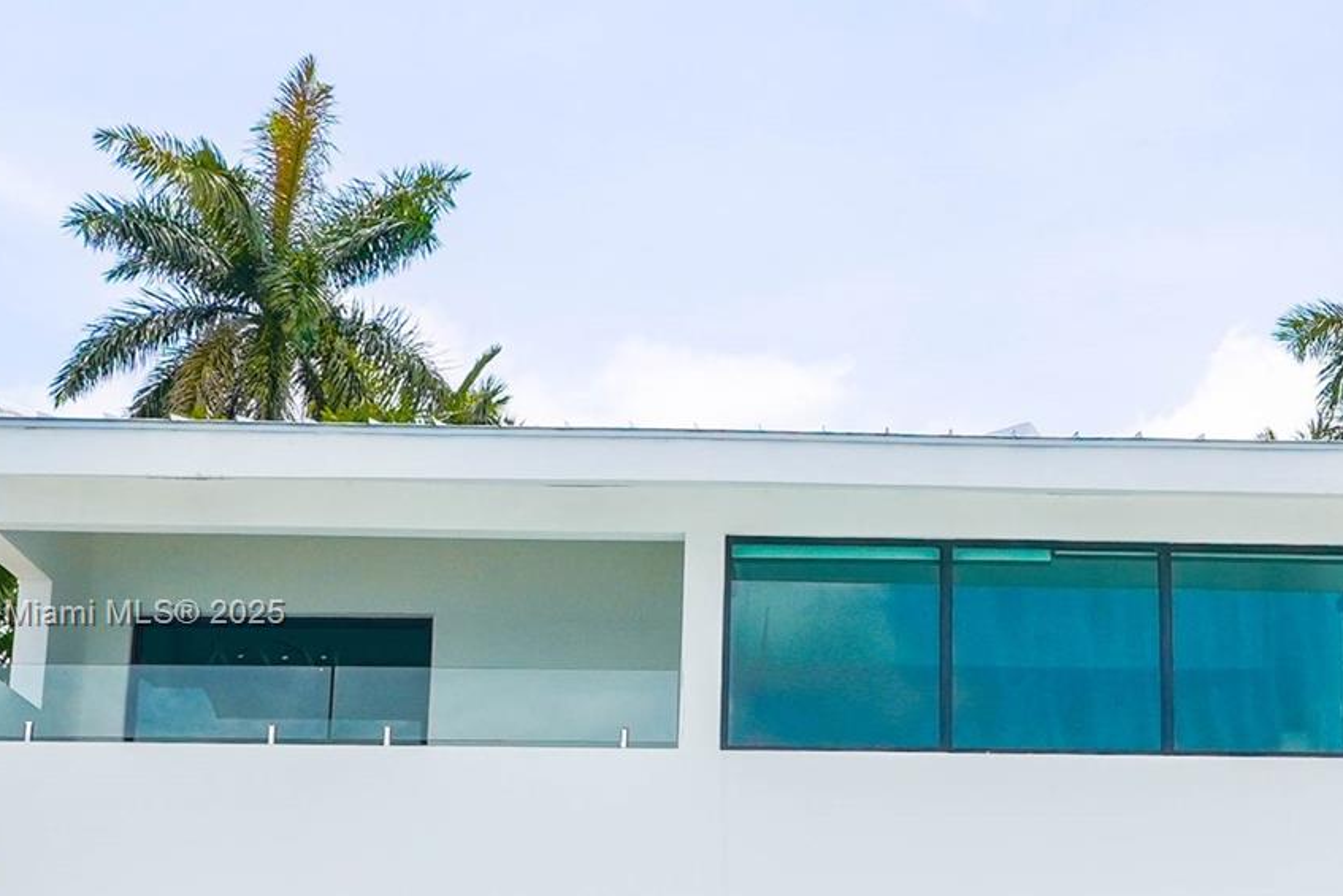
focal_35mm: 68
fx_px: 2537
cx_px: 1046
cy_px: 616
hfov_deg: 29.1
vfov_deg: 19.9
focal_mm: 24
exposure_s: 1/400
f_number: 5.6
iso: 640
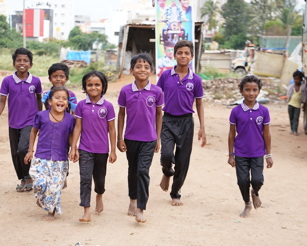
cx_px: 127
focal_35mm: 81
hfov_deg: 23.5
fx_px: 736
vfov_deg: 18.9
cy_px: 113
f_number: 2.8
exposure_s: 1/4000
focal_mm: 56
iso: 640
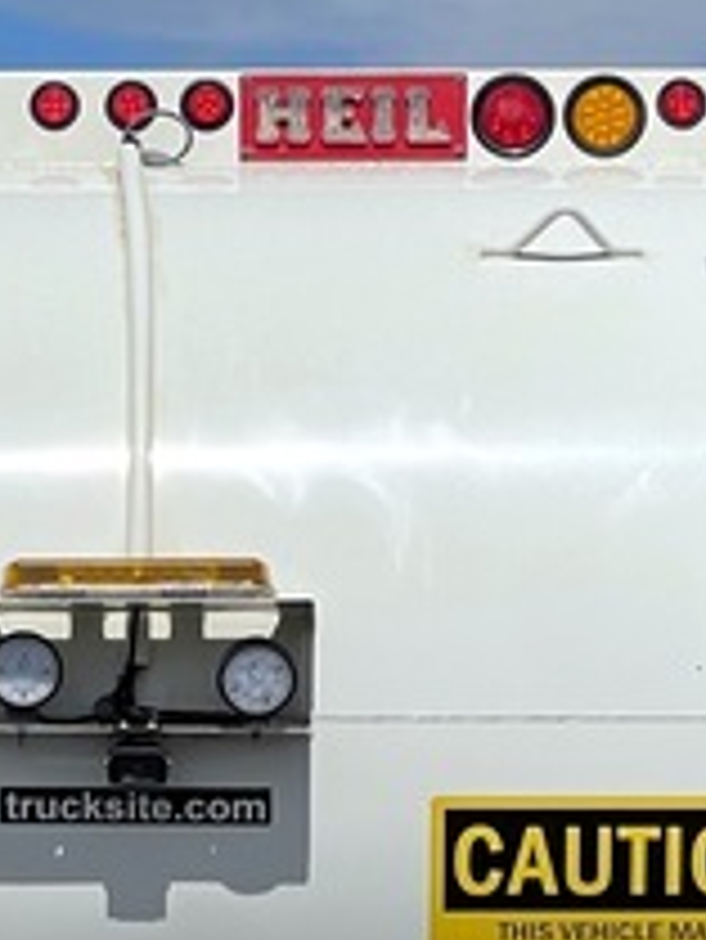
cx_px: 117
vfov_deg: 8.2
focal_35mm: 239
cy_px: 987
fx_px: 6493
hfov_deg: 6.2
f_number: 2.2
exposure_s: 1/3534
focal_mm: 7.5
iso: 20
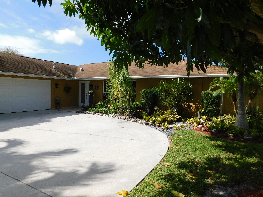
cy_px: 98
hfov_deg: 73.9
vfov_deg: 58.9
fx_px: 175
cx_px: 132
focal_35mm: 23
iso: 125
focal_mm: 4
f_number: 6
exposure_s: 1/400
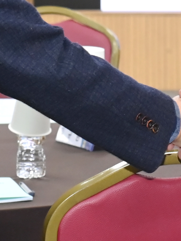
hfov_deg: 5.8
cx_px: 286
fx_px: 1770
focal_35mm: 254
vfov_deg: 7.7
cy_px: -58
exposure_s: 1/250
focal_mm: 70
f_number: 6.3
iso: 3200
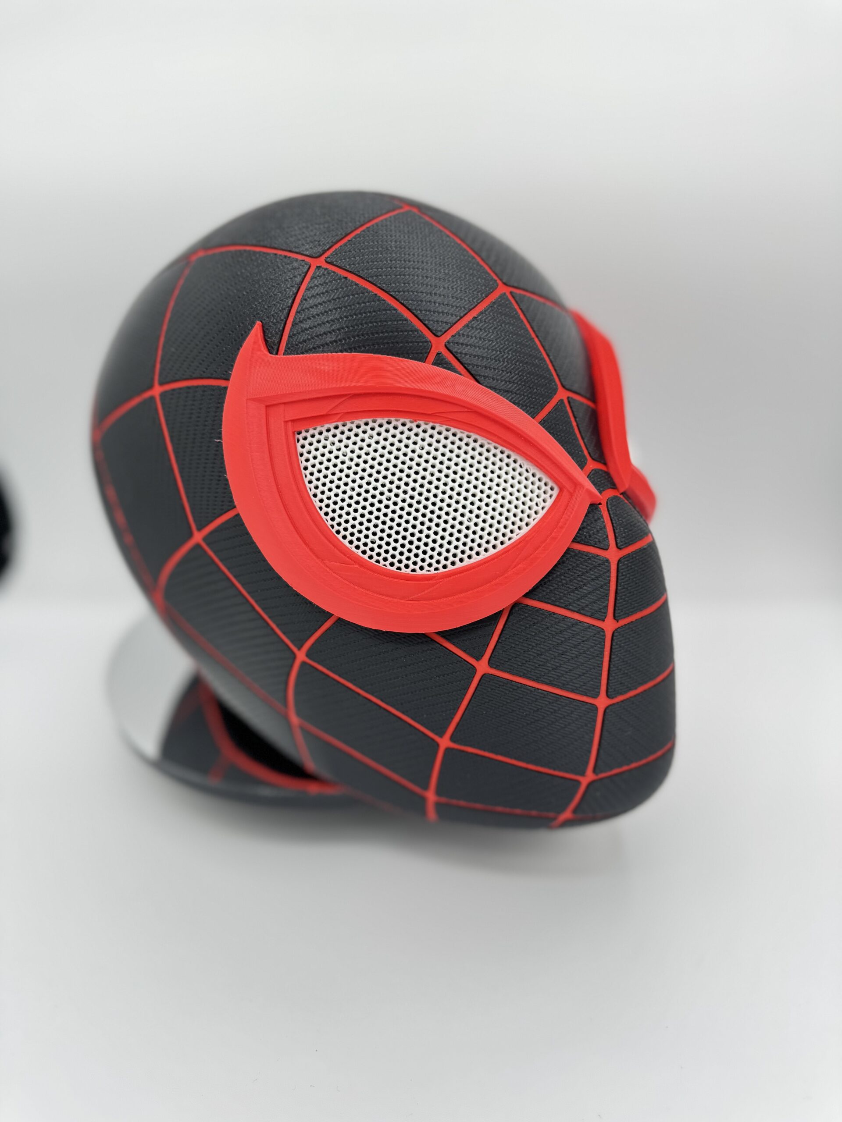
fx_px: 778
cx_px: 421
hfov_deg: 56.8
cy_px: 561
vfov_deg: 71.6
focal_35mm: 24
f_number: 1.78
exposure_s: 1/433
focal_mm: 6.76
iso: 80
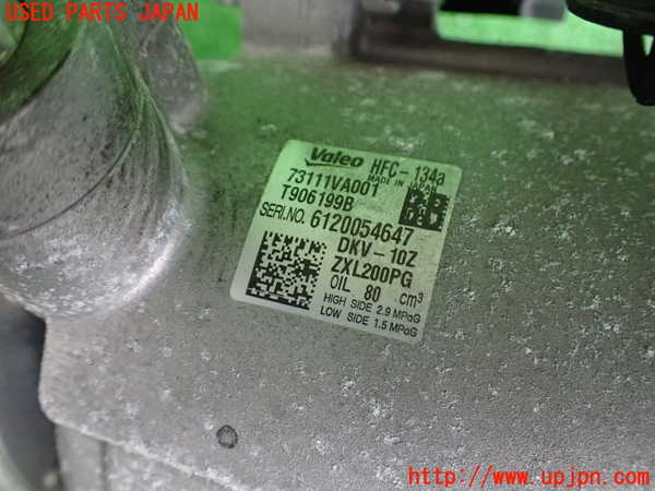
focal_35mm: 30
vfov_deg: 46.8
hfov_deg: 60.0
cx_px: 328
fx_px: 568
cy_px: 246
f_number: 2.3
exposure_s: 1/80
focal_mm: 5.4
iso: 800
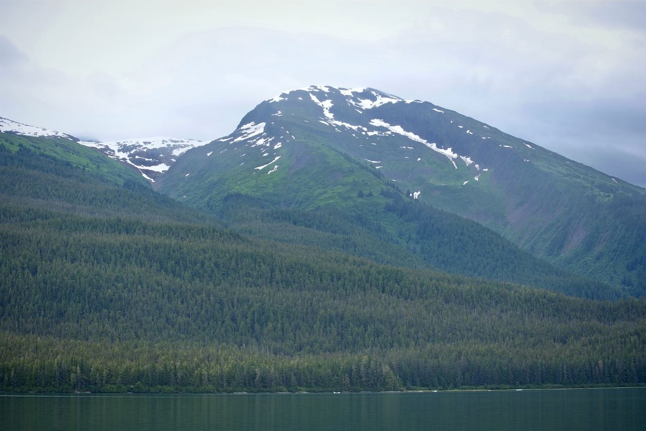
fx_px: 1256
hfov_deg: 28.8
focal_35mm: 70
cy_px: 216
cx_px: 323
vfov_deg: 19.5
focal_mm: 70
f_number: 7.1
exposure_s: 1/200
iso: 100
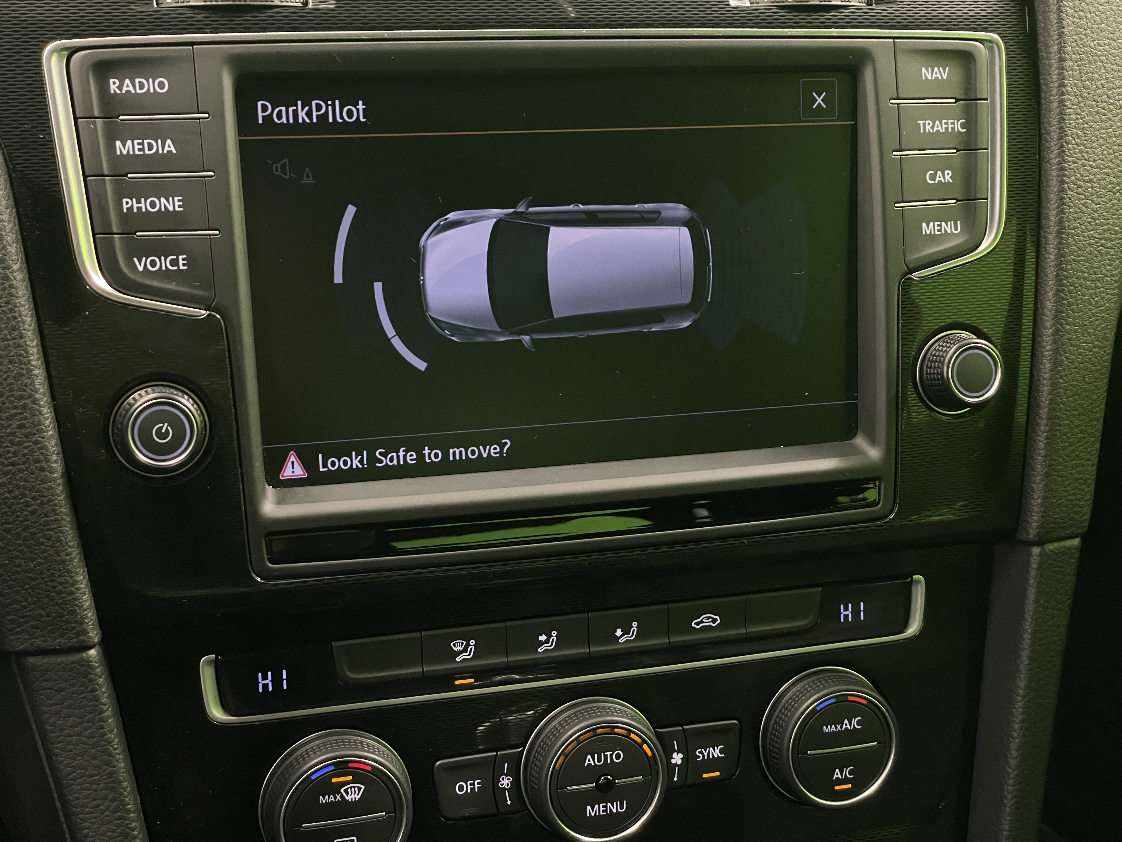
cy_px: 421
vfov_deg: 28.0
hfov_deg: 36.8
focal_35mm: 52
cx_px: 561
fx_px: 1685
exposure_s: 1/50
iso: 800
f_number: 2
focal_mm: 6
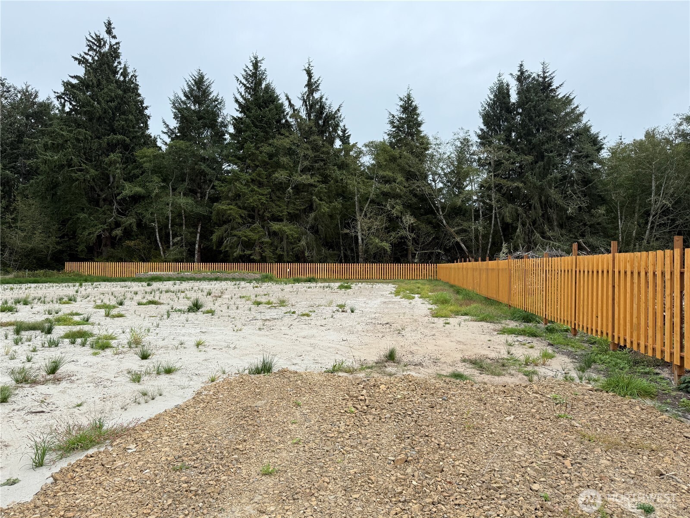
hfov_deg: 71.6
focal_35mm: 24
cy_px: 259
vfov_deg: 56.8
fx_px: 478
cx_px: 345
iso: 80
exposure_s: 1/2525
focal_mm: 6.76
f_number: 1.78
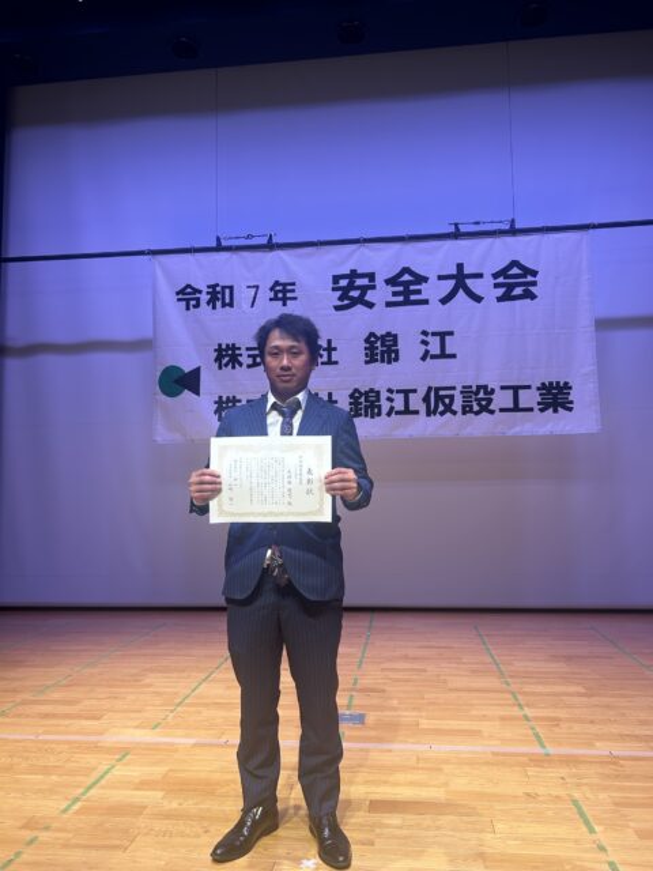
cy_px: 436
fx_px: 654
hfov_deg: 53.1
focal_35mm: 26
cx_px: 326
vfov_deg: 67.3
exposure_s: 1/121
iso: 40
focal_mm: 5.7
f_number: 1.5
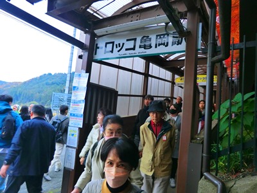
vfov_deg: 56.8
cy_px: 96
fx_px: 178
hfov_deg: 71.6
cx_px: 128
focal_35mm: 24
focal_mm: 4.3
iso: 100
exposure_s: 1/60
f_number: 3.2
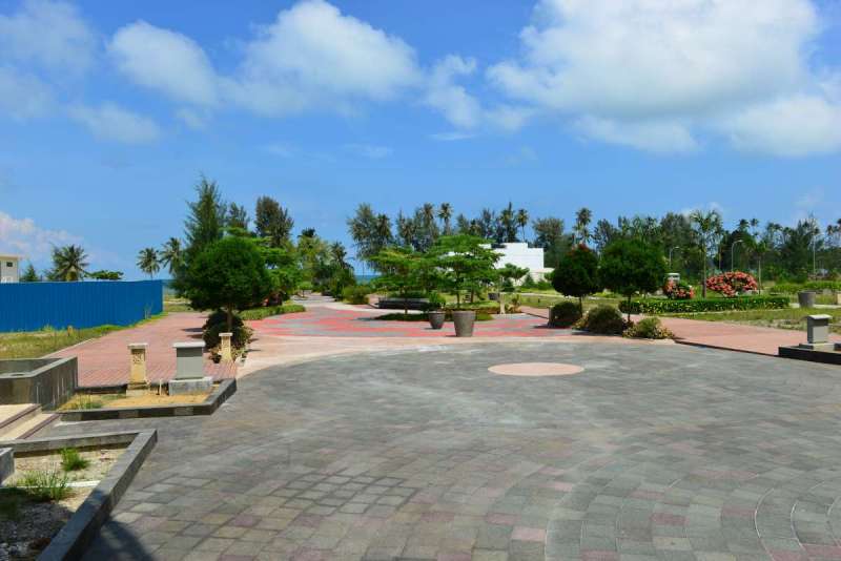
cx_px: 420
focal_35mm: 28
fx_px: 654
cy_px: 280
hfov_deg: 65.5
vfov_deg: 46.4
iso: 100
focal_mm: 28
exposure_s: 1/320
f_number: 9
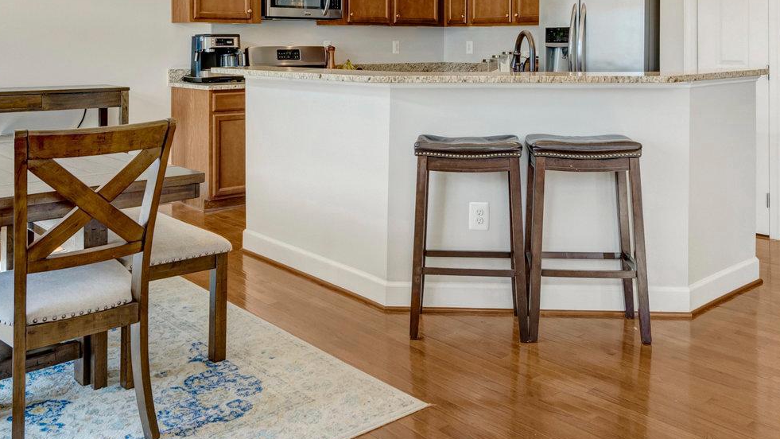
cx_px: 396
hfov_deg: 56.6
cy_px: 50
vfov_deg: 32.2
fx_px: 724
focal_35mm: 35
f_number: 8
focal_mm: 16
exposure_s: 1/100
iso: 1250
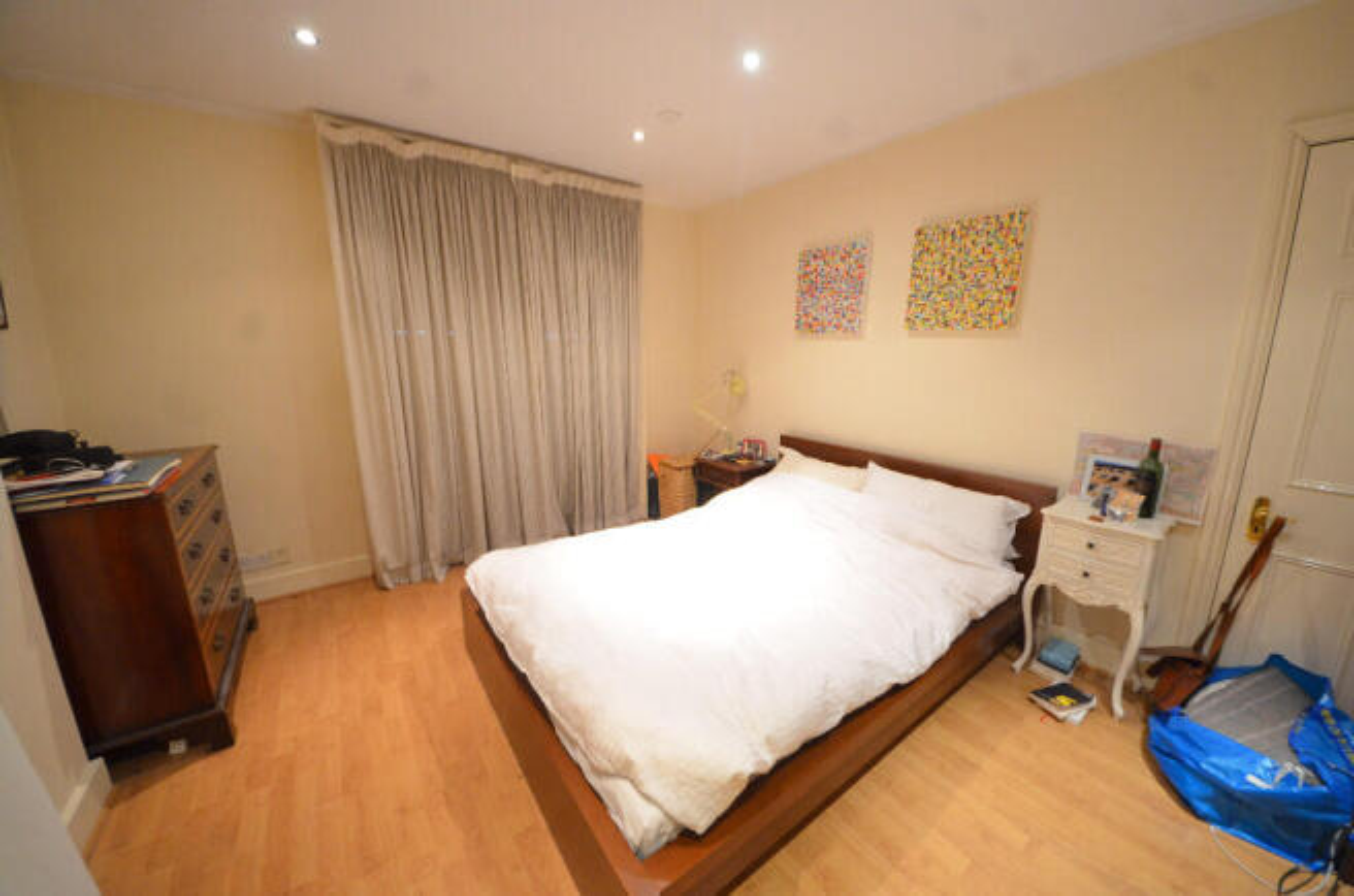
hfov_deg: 112.7
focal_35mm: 12
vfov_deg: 89.7
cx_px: 677
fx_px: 450
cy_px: 448
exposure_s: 1/20
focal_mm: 8
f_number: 4.5
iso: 1600
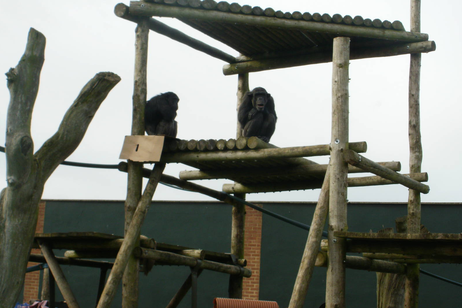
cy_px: 146
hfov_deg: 30.1
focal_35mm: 67
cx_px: 231
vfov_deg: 20.3
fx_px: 860
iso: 100
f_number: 7.3
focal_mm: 11.2
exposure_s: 1/125
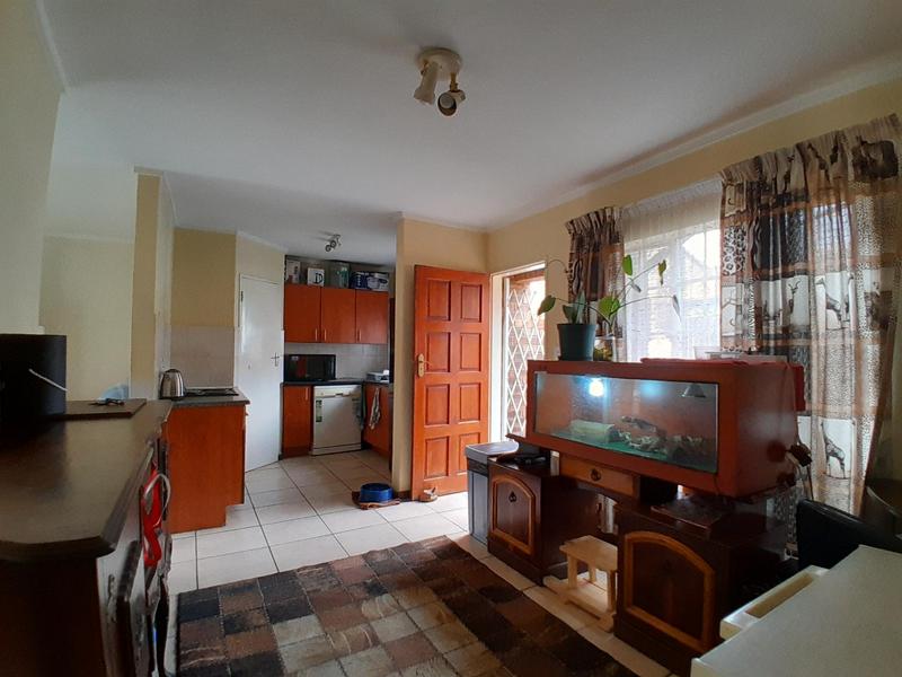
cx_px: 451
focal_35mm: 17
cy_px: 338
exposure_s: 1/40
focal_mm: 1.46
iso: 125
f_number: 2.2
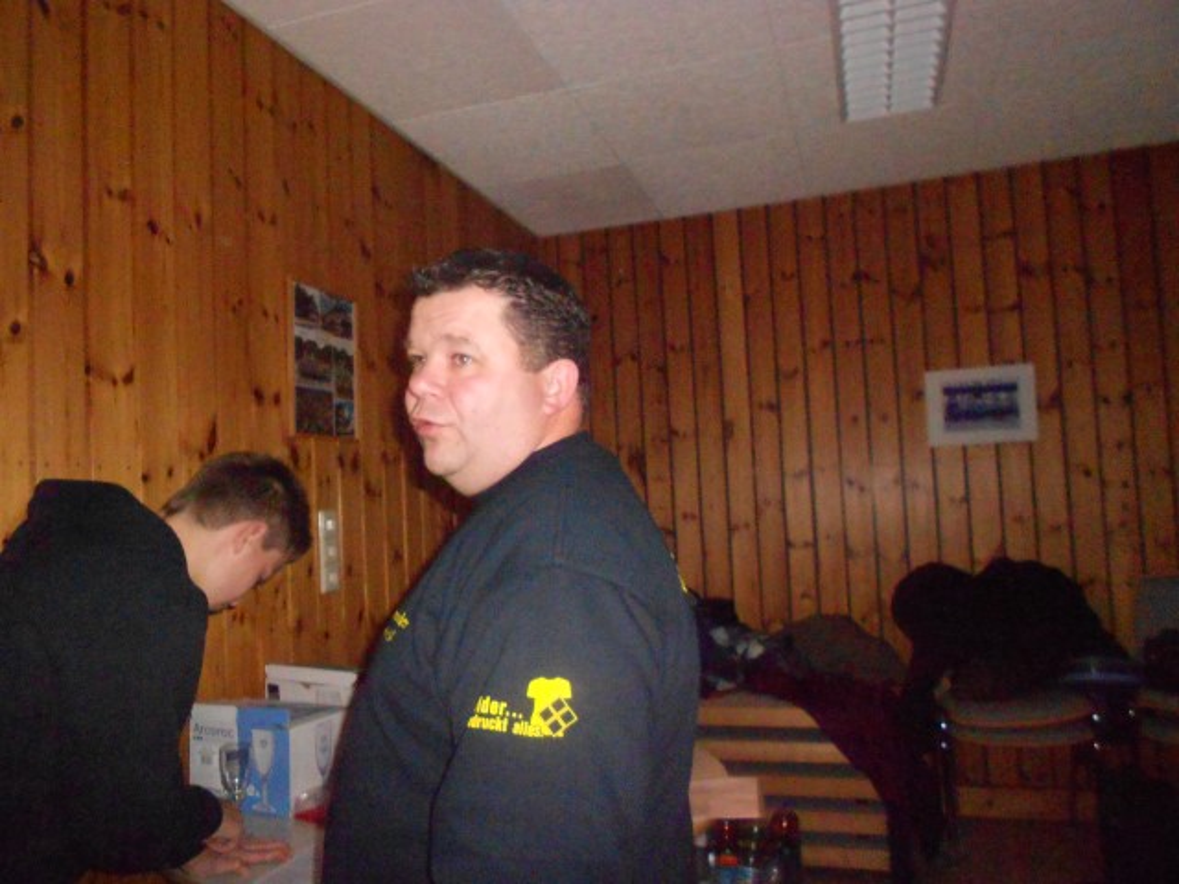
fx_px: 886
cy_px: 442
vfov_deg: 53.1
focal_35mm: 26
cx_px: 590
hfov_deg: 67.3
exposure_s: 1/25
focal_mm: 4.6
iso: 1250
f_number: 8
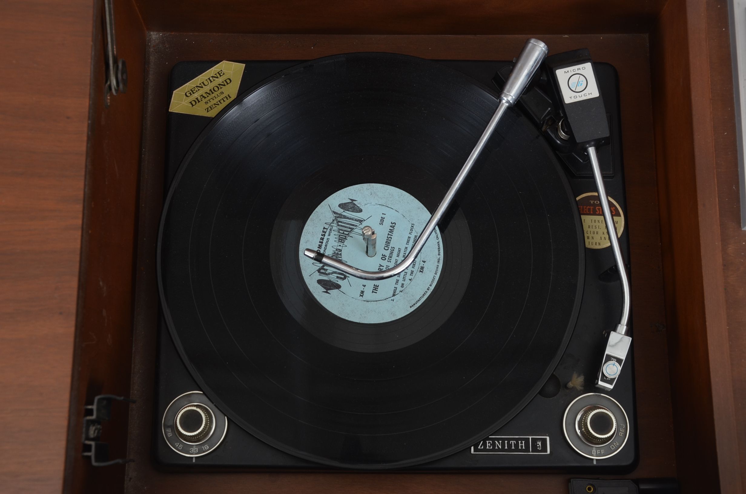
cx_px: 373
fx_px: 1179
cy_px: 247
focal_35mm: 57
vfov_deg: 23.7
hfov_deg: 35.1
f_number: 7.1
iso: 200
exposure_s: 1/80
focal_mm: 38
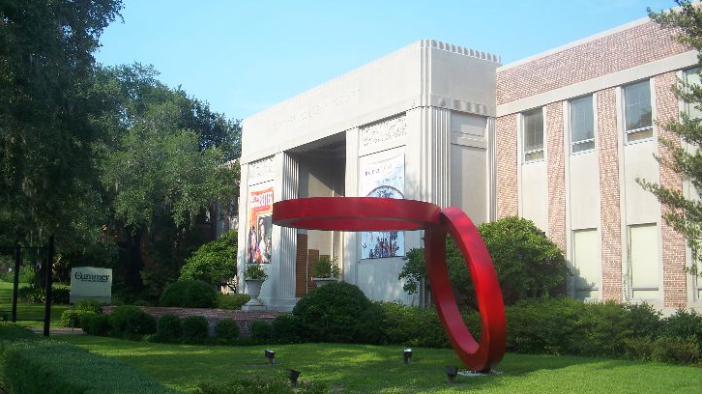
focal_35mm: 41
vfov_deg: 29.0
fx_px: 763
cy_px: 171
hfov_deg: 49.4
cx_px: 351
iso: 64
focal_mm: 7.8
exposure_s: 1/500
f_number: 2.8
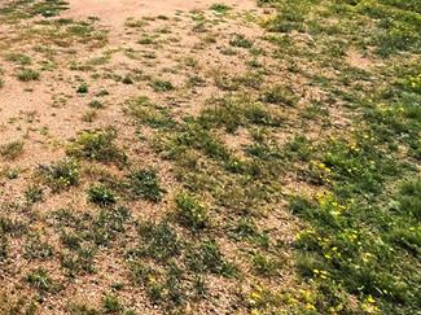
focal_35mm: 41
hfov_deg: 37.5
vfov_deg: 25.5
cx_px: -53
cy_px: -168
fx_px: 498
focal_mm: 2.2
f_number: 1.9
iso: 40
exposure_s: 1/5000
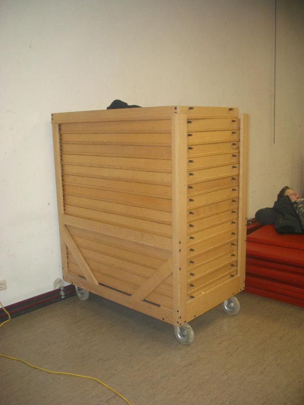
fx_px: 410
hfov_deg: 40.7
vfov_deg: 52.6
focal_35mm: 35
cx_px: 152
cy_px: 202
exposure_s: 1/60
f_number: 2.6
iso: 100
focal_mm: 5.8
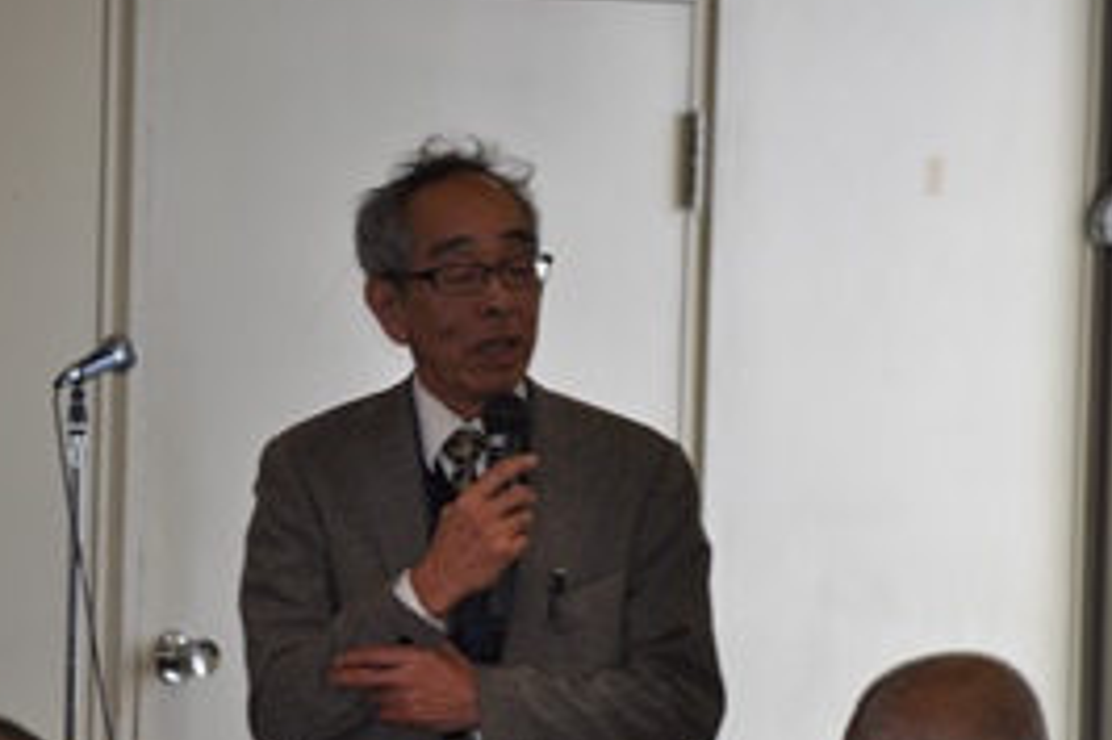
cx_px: 314
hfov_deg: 5.4
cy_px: 556
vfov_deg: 3.6
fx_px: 11699
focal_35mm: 379
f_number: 5
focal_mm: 150
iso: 450
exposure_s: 1/125
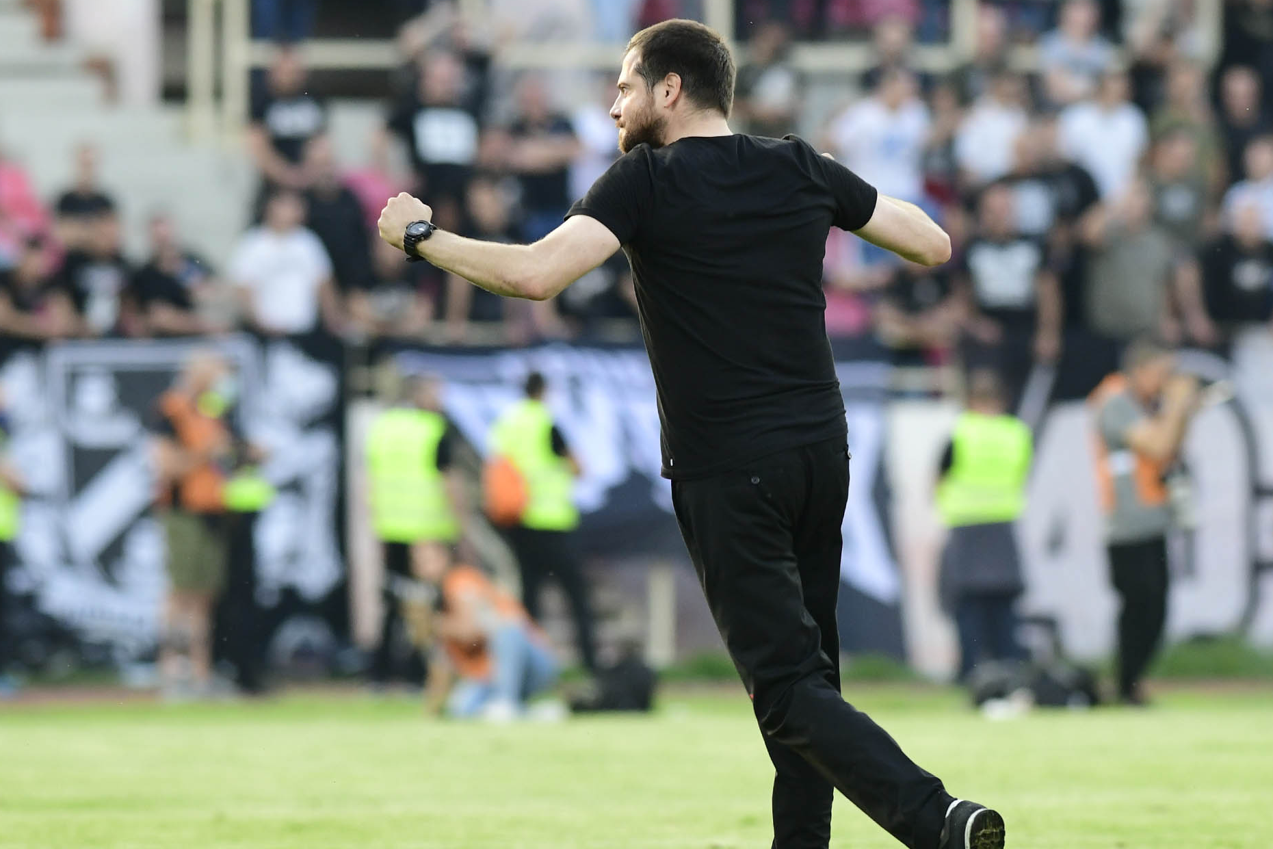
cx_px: 655
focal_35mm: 403
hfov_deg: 5.1
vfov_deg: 3.4
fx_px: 14251
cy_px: 467
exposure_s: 1/640
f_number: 4
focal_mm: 300
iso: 1000
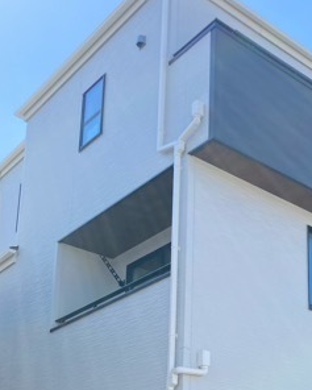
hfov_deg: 25.1
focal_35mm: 59
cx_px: 273
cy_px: 378
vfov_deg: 30.0
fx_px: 681
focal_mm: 3.99
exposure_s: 1/899
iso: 20
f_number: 1.8
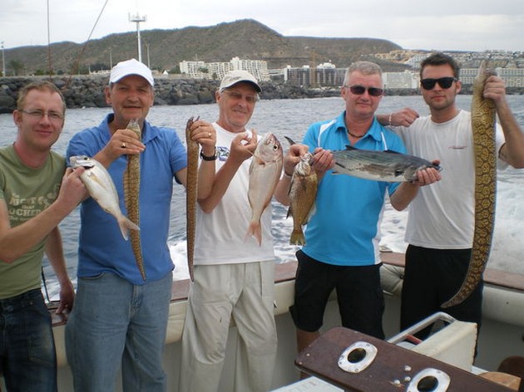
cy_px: 196
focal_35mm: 36
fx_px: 545
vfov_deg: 39.6
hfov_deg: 51.4
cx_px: 262
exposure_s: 1/125
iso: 50
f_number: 4.6
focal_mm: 6.3
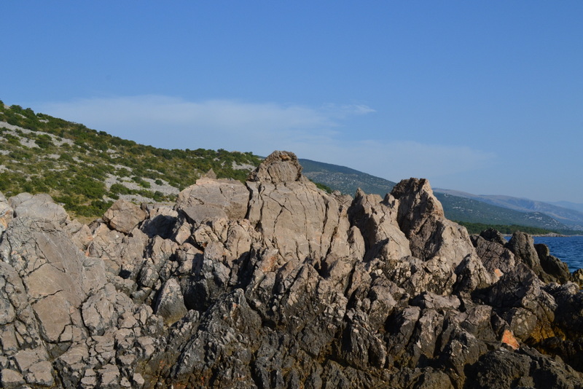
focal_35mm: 39
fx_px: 632
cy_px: 194
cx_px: 292
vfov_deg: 34.2
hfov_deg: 49.5
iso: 400
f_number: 11
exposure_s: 1/400
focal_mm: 26
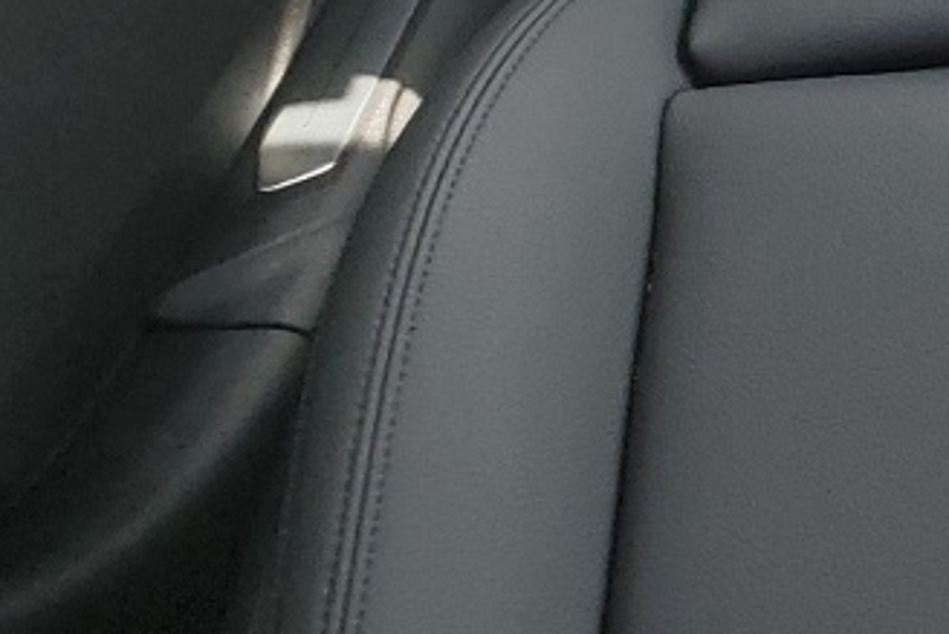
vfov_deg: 9.9
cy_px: -455
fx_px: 3481
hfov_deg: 12.4
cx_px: 2237
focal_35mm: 132
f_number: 1.5
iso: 50
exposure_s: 1/312
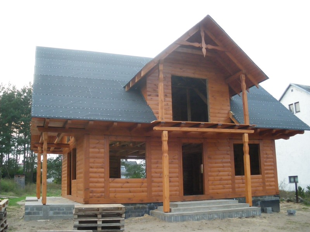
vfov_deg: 39.7
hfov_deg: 51.4
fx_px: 322
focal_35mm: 36
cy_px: 116
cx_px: 155
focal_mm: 6.3
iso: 320
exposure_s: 1/50
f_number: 3.5
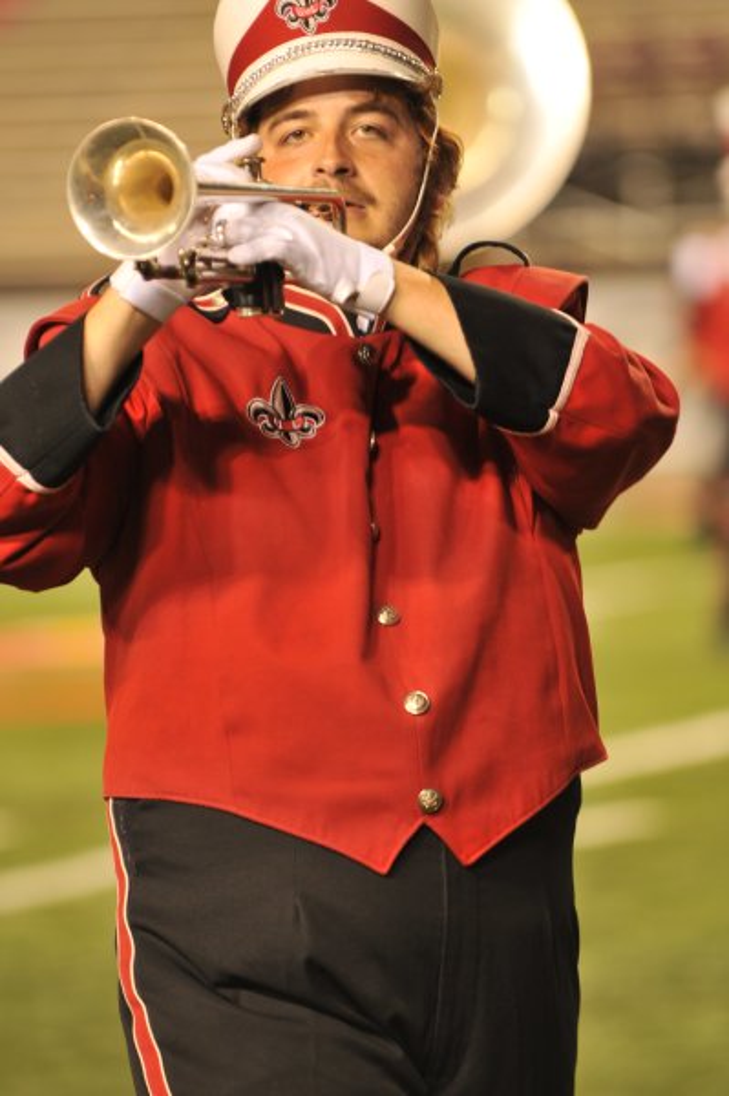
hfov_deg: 4.6
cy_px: 548
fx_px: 9128
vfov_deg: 6.9
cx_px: 364
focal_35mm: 300
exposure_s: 1/60
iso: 360
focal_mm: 200
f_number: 2.8
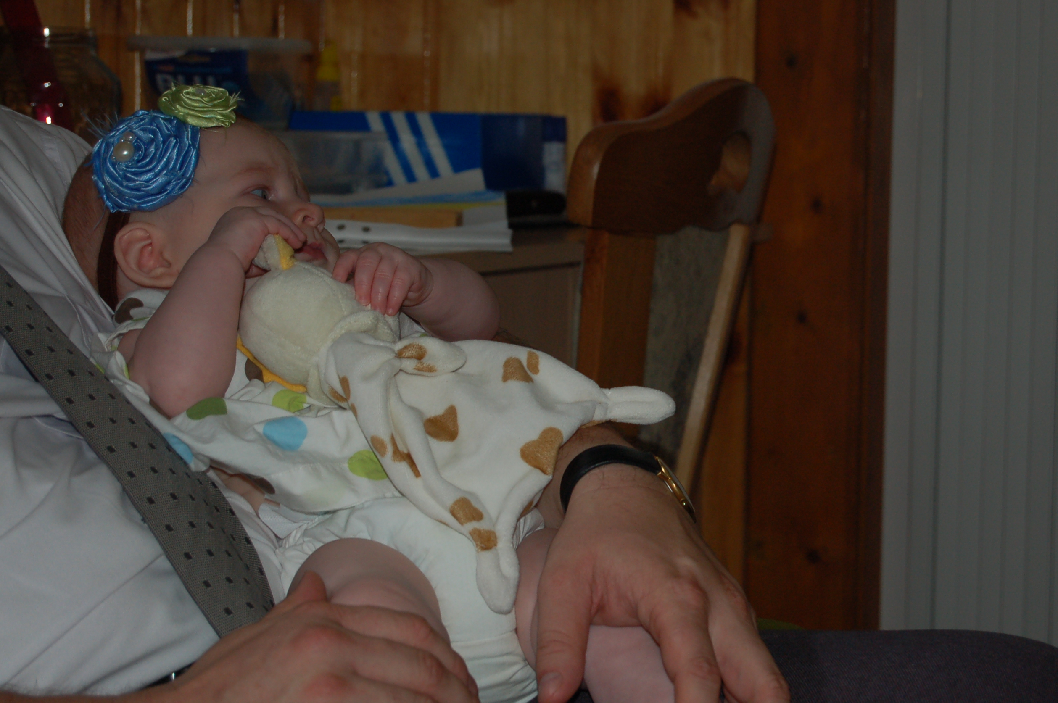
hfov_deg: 20.7
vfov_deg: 13.9
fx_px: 2895
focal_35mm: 99
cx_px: 625
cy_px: 353
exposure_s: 1/60
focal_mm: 55
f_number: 5.6
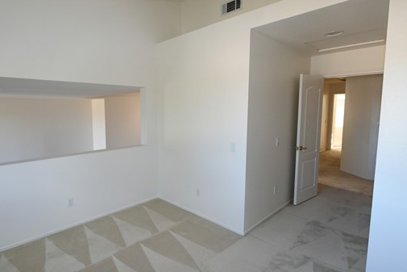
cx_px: 156
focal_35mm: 19
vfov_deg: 64.6
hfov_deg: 85.4
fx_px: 215
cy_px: 131
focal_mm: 10
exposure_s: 1/100
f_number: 7.1
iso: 800
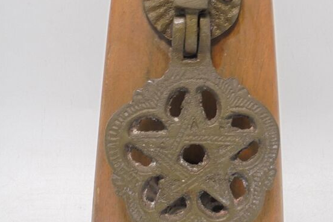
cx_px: 201
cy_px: 44
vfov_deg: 29.8
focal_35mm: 44
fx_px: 407
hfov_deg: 44.2
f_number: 3.5
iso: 100
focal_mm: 4.6
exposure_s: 1/30
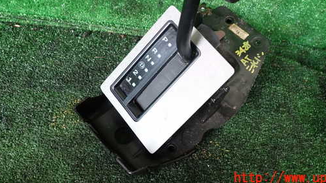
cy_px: 41
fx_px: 337
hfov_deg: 51.4
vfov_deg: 29.8
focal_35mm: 39
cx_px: 186
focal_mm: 5.4
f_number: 2.3
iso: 200
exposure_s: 1/40
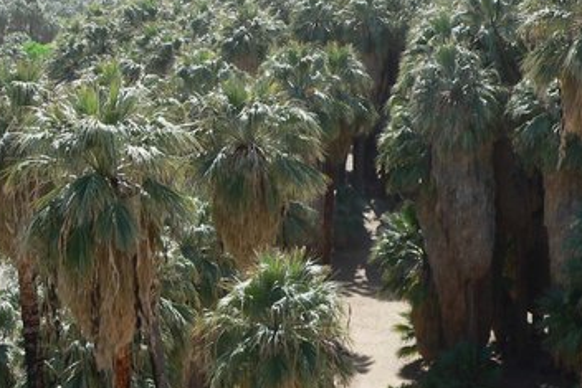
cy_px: 211
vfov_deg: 20.0
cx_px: 164
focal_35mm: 68
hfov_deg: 29.3
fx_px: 1100
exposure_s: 1/250
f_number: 4
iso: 80
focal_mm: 6
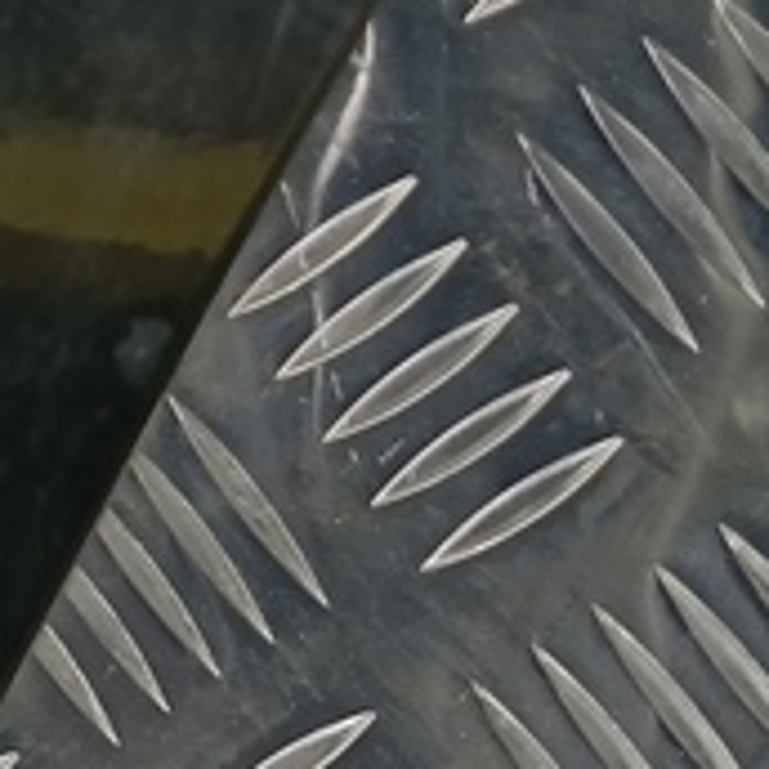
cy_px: 45
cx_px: -827
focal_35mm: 121
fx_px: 3041
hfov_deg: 12.5
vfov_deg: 14.2
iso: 223
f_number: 1.6
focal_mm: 4.11
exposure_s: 1/50
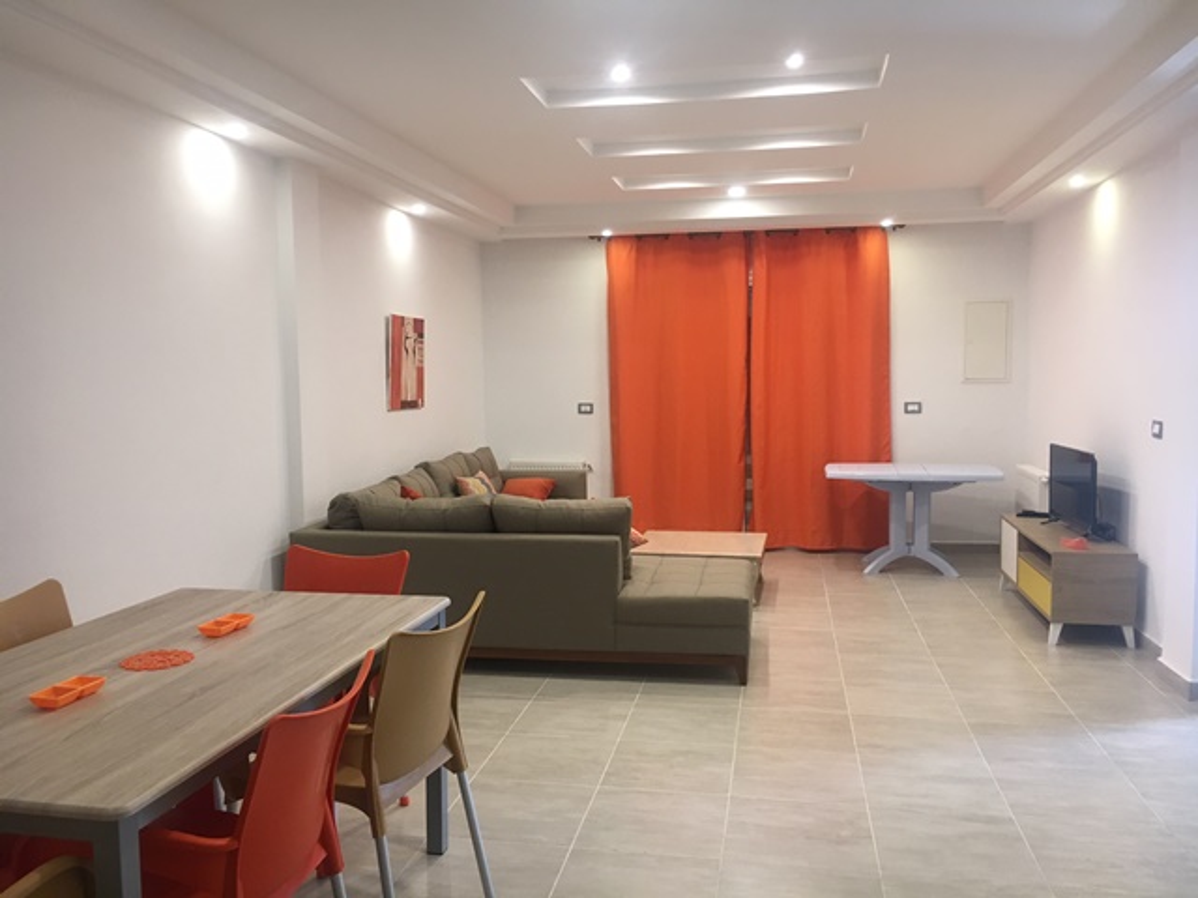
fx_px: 1004
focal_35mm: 29
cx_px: 599
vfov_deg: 48.2
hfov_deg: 61.7
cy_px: 449
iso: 125
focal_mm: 4.15
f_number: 2.2
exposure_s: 1/33
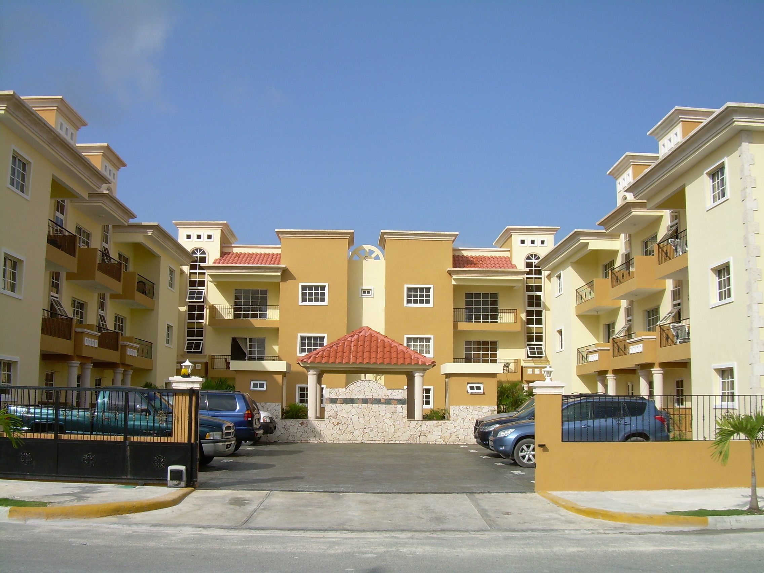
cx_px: 382
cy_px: 286
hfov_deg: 49.0
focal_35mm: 38
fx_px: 839
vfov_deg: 37.7
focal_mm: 6.3
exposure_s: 1/594
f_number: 4.6
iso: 50
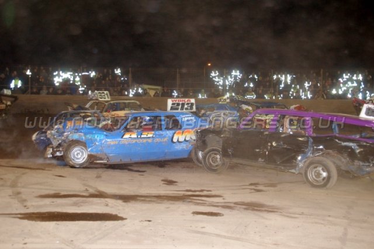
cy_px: 124
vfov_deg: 28.9
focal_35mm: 46
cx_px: 187
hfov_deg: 42.3
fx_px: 483
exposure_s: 1/60
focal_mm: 31
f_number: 4.5
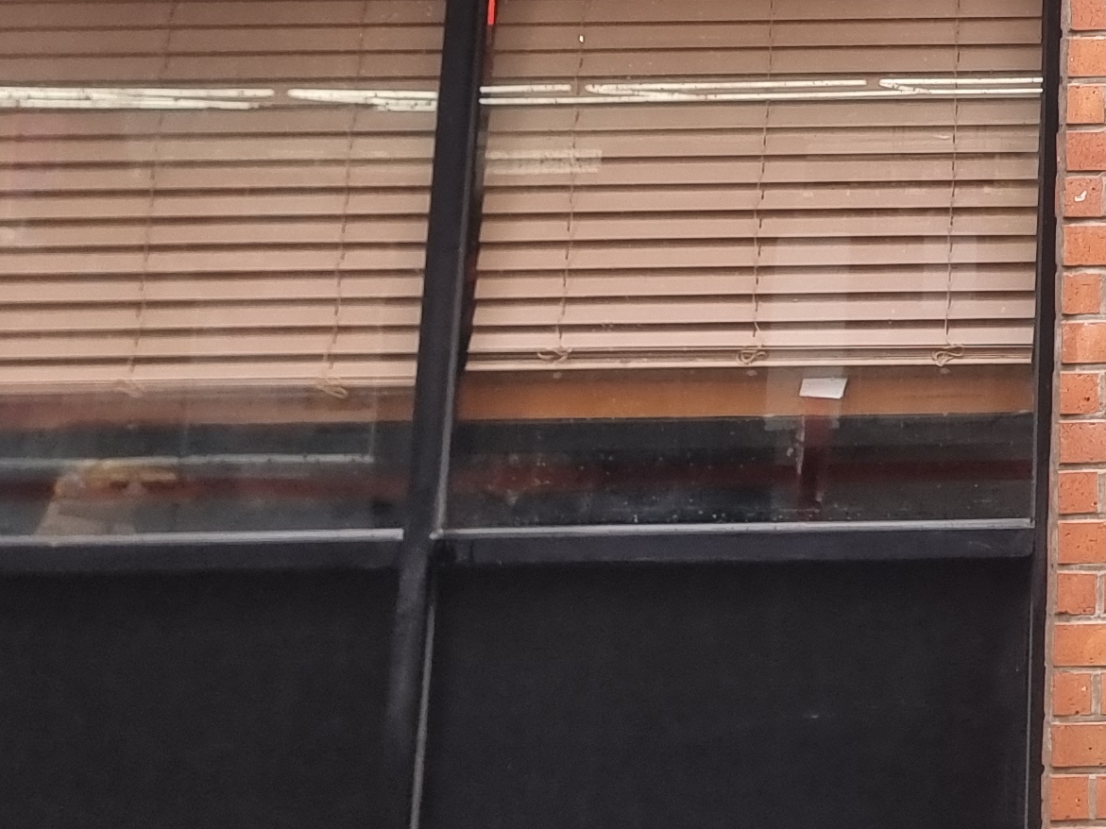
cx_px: 1326
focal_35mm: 82
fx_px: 2620
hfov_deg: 22.0
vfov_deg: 15.9
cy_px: -552
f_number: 1.8
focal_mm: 6.7
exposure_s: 1/120
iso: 80
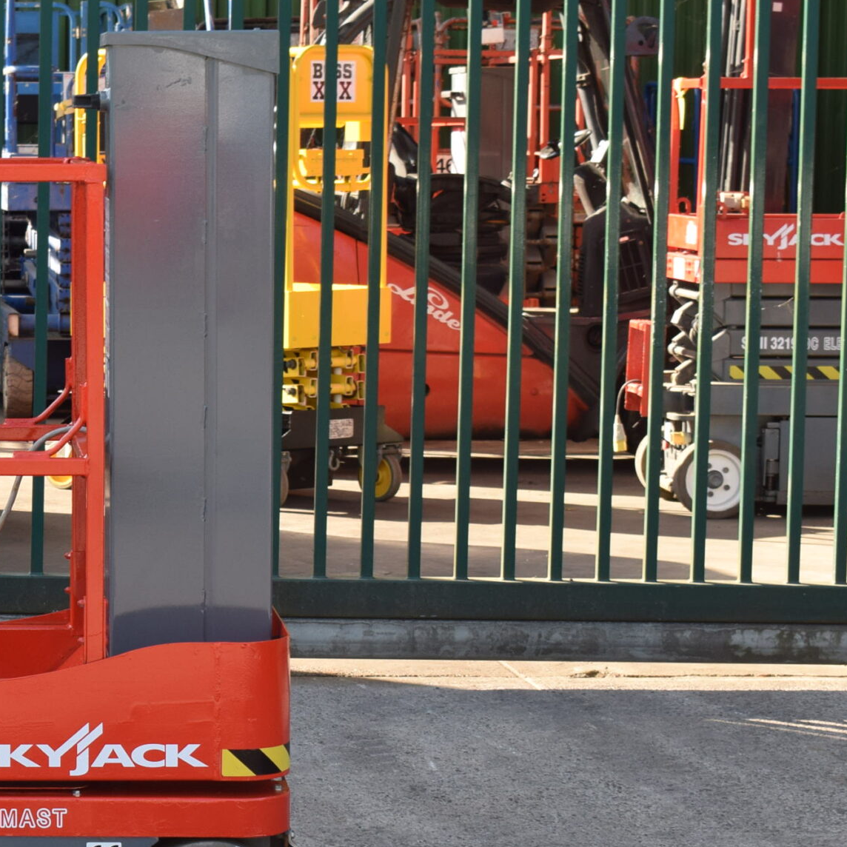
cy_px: 452
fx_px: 3793
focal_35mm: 137
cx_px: -81
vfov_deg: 12.7
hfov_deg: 12.5
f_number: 8
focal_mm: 48
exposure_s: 1/200
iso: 400
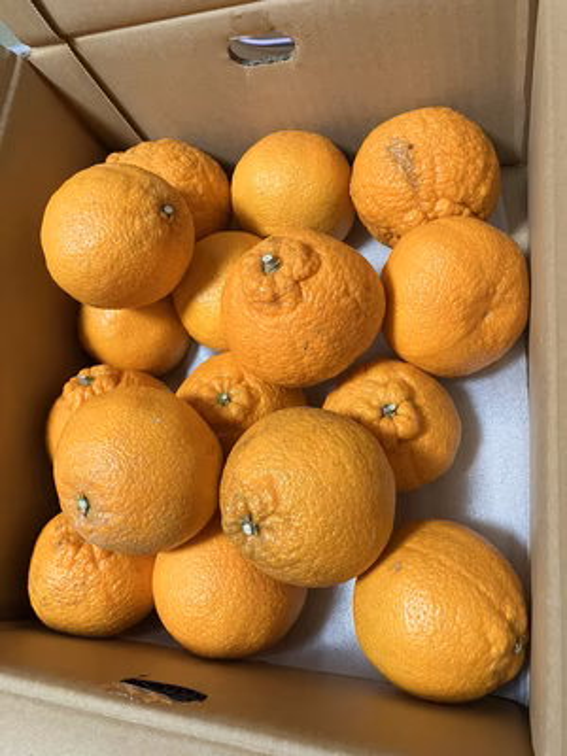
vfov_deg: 63.4
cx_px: 284
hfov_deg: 49.7
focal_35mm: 28
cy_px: 378
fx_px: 612
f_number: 1.8
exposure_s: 1/60
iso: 250
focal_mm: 3.99
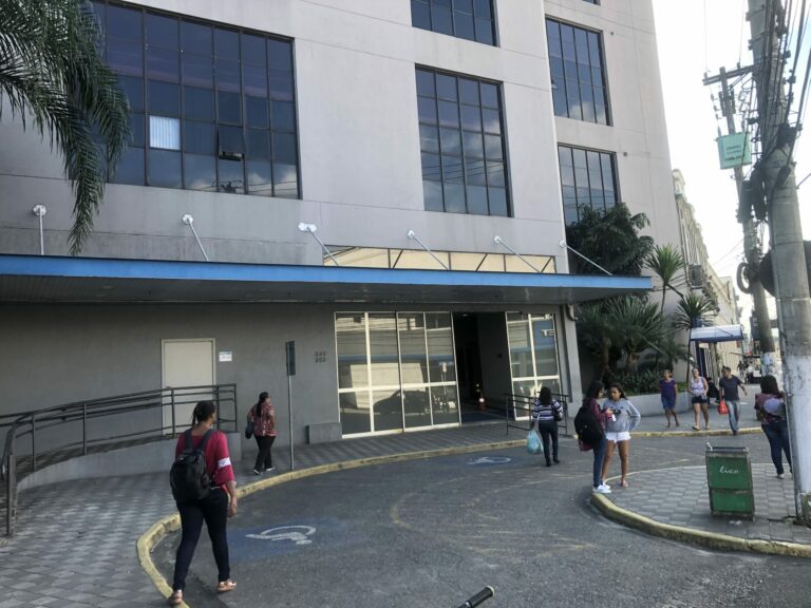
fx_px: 656
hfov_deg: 63.4
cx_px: 406
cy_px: 304
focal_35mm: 28
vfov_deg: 49.7
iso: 20
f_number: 1.8
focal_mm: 3.99
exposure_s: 1/169
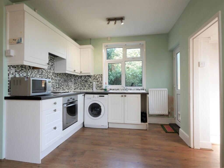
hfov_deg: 87.7
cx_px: 112
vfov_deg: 71.6
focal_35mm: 18
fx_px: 117
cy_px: 84
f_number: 4
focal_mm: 9
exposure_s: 1/60
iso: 320
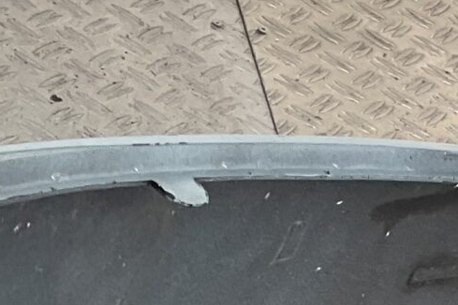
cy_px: 533
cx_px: 414
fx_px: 2010
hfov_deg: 12.9
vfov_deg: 8.4
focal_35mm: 158
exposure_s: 1/128
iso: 16
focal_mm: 3
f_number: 1.8
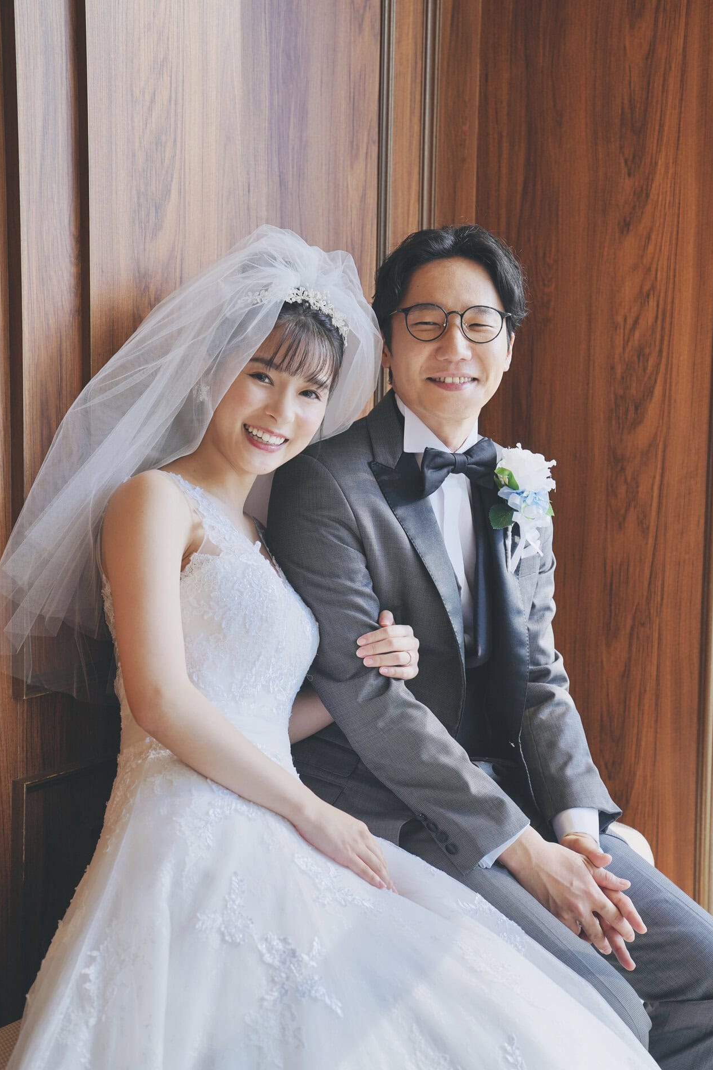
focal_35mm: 59
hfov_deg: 23.0
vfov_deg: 33.9
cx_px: 352
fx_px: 1753
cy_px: 535
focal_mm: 58
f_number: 4
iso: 200
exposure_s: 1/100
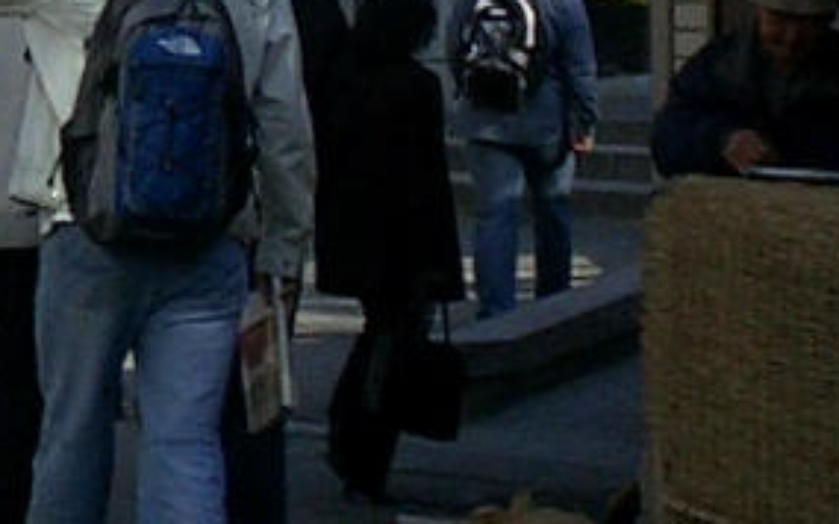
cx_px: -297
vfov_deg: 7.1
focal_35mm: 176
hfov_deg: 11.5
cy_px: -583
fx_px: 4024
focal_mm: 5.6
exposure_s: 1/640
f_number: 3.5
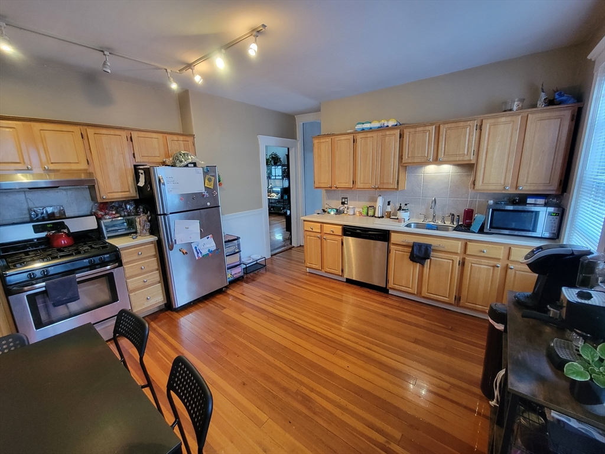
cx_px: 302
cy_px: 227
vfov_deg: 89.9
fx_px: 227
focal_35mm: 13
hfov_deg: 106.2
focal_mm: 2.2
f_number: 2.2
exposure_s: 1/30
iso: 500
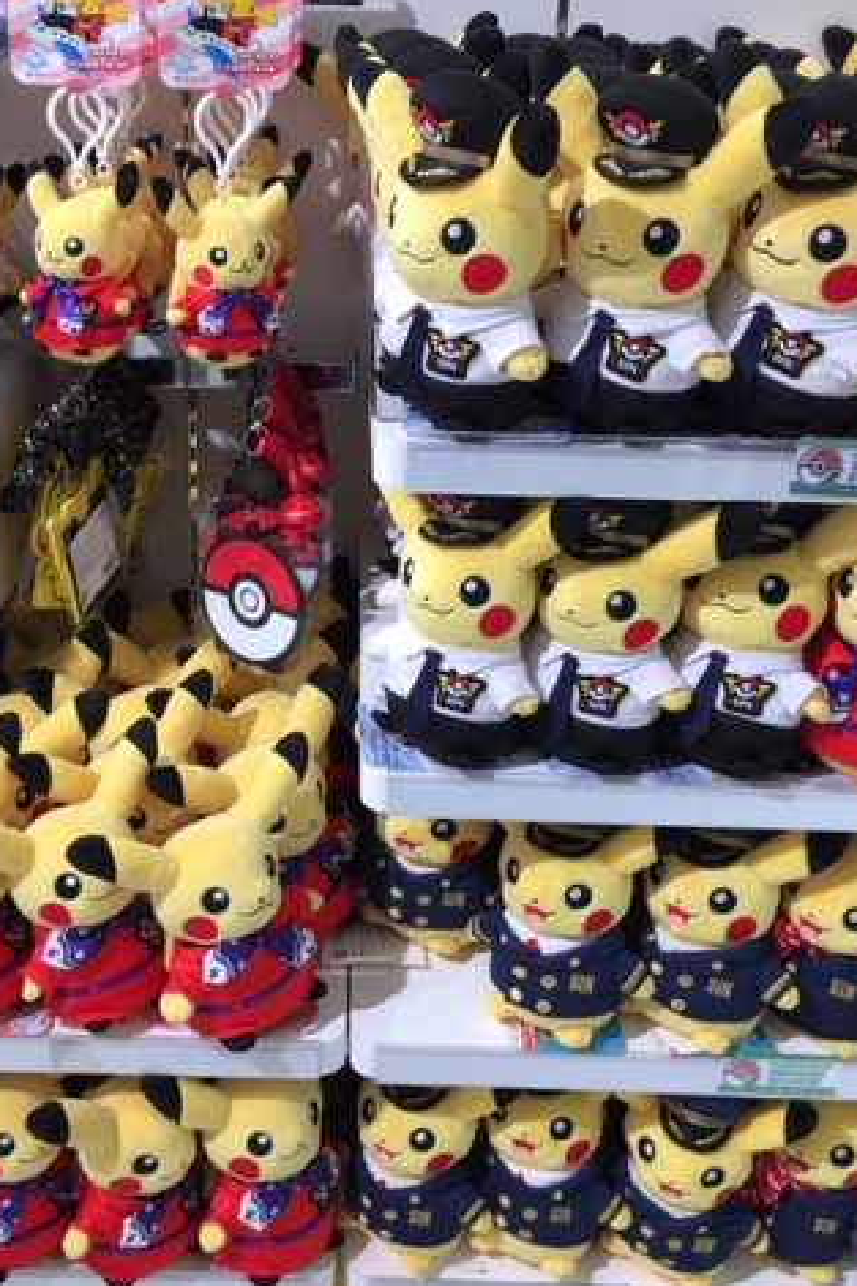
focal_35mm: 41
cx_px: 319
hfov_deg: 32.5
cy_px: 644
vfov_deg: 47.4
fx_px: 1464
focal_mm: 4.15
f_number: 2.2
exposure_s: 1/50
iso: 32
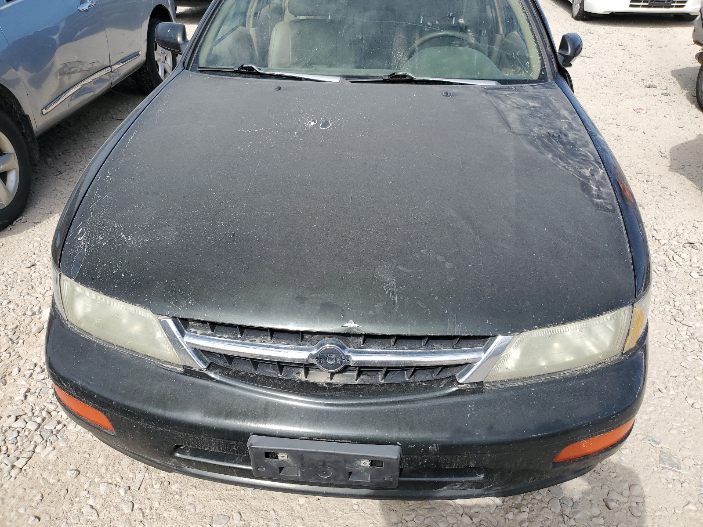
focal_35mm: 26
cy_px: 264
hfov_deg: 67.3
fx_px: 528
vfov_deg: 53.1
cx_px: 352
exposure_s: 1/2500
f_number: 1.5
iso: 50
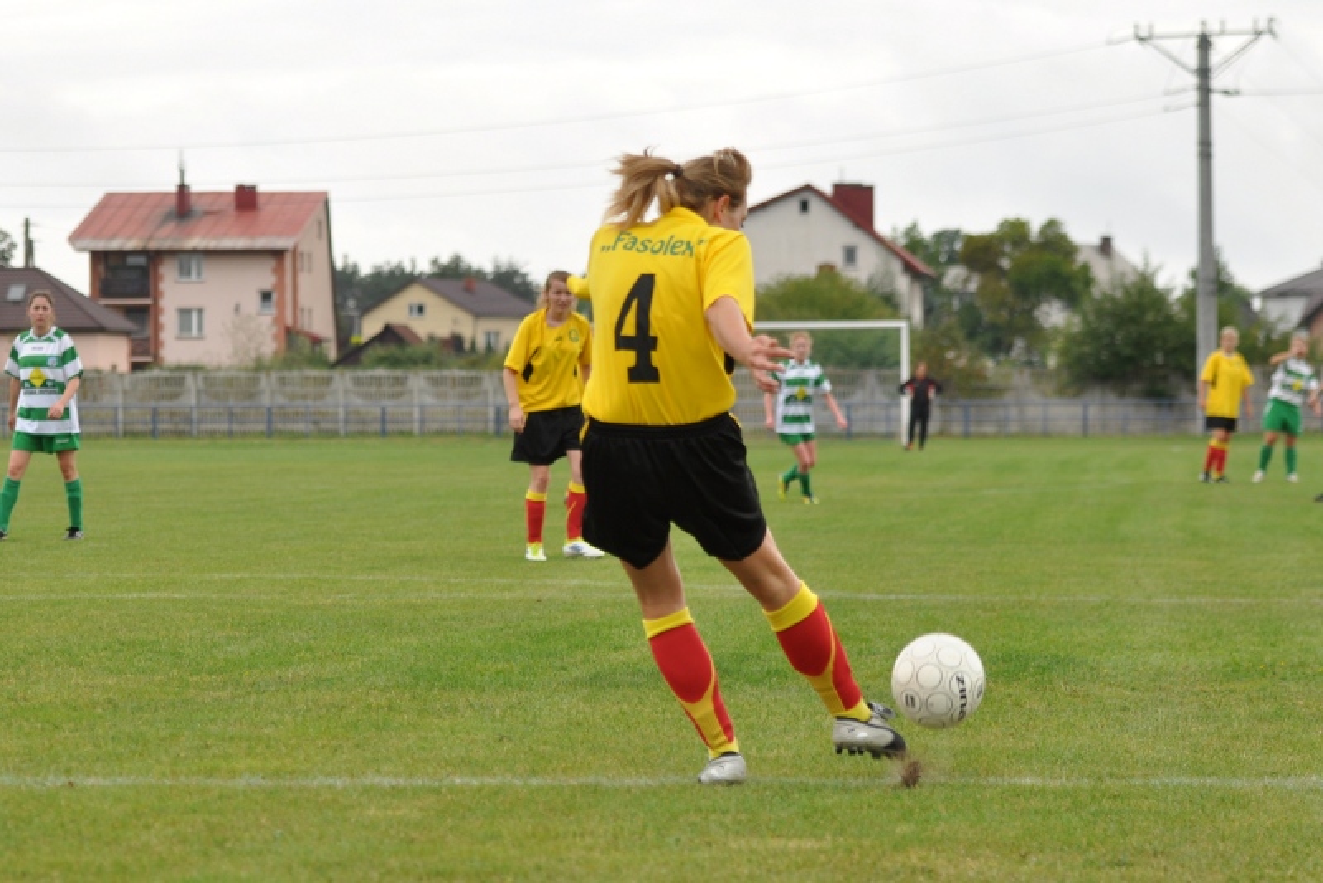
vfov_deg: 12.2
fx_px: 4136
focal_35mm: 112
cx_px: 662
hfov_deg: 18.2
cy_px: 442
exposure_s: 1/800
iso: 200
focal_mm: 75
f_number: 3.5
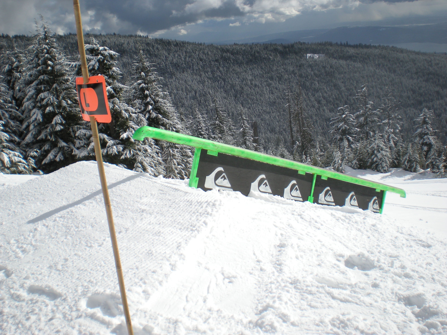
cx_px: 224
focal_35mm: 38
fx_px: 491
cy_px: 168
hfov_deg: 49.0
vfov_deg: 37.7
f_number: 4.6
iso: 64
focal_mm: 6.3
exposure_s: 1/1000
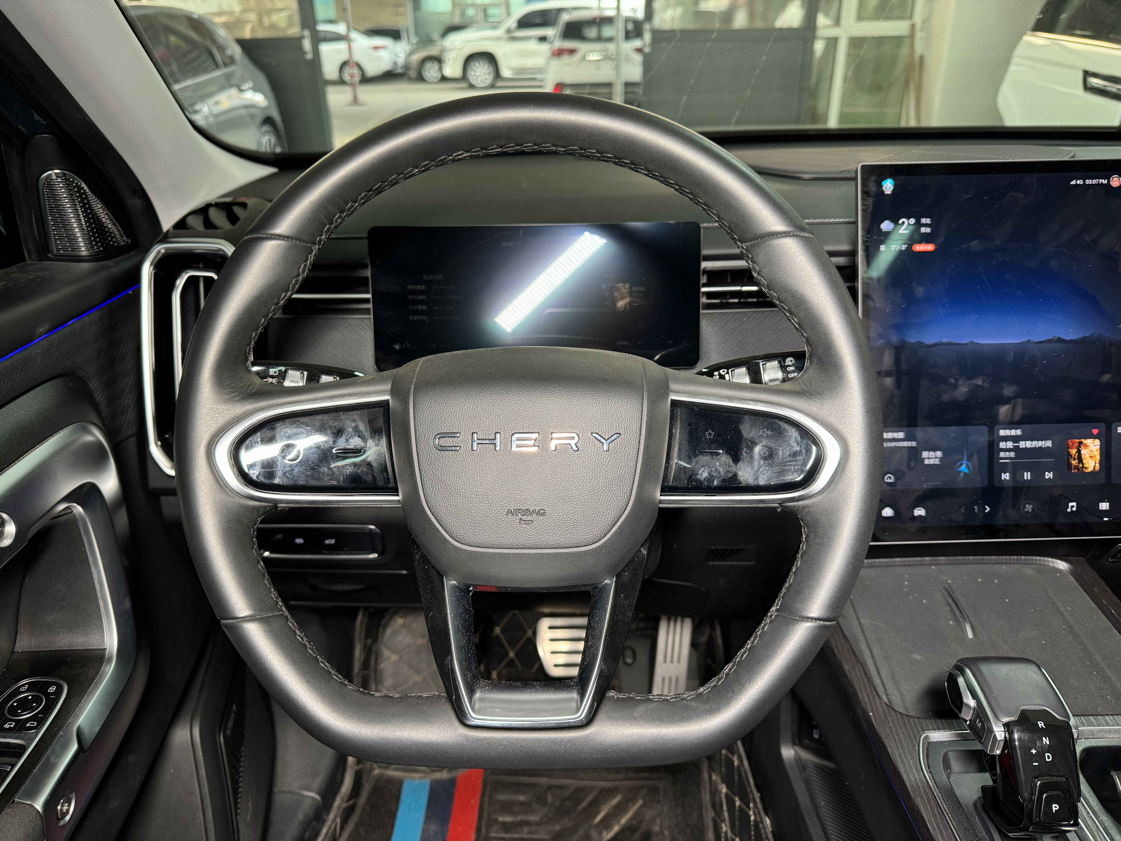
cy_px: 420
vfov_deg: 56.8
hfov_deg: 71.6
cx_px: 560
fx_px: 777
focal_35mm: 24
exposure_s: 1/94
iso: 200
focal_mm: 6.76
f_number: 1.78
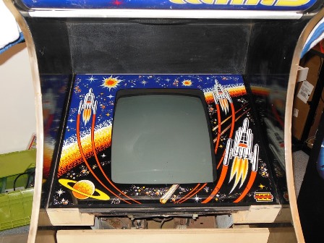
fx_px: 356
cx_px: 162
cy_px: 122
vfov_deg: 37.7
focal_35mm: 38
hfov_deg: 49.0
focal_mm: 6.8
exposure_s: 1/30
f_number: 3.6
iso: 250
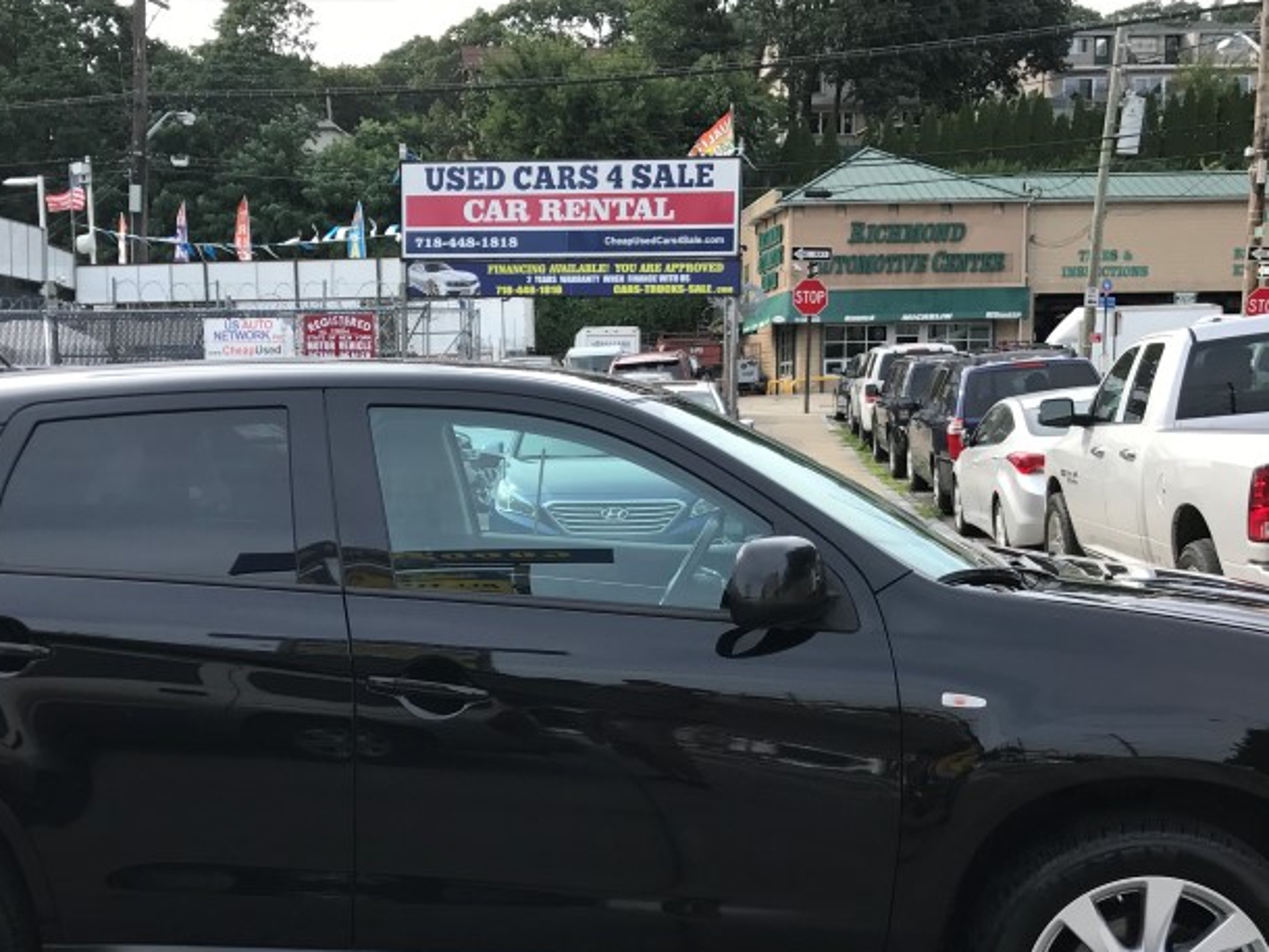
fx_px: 1724
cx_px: 522
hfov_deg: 40.3
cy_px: 667
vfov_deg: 30.6
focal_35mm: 47
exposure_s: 1/699
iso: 20
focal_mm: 3.99
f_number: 1.8
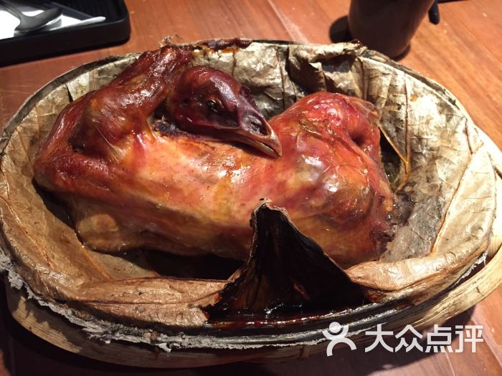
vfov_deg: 48.2
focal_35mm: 29
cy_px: 188
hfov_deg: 61.7
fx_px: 421
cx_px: 251
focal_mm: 4.15
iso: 250
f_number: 2.2
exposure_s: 1/15
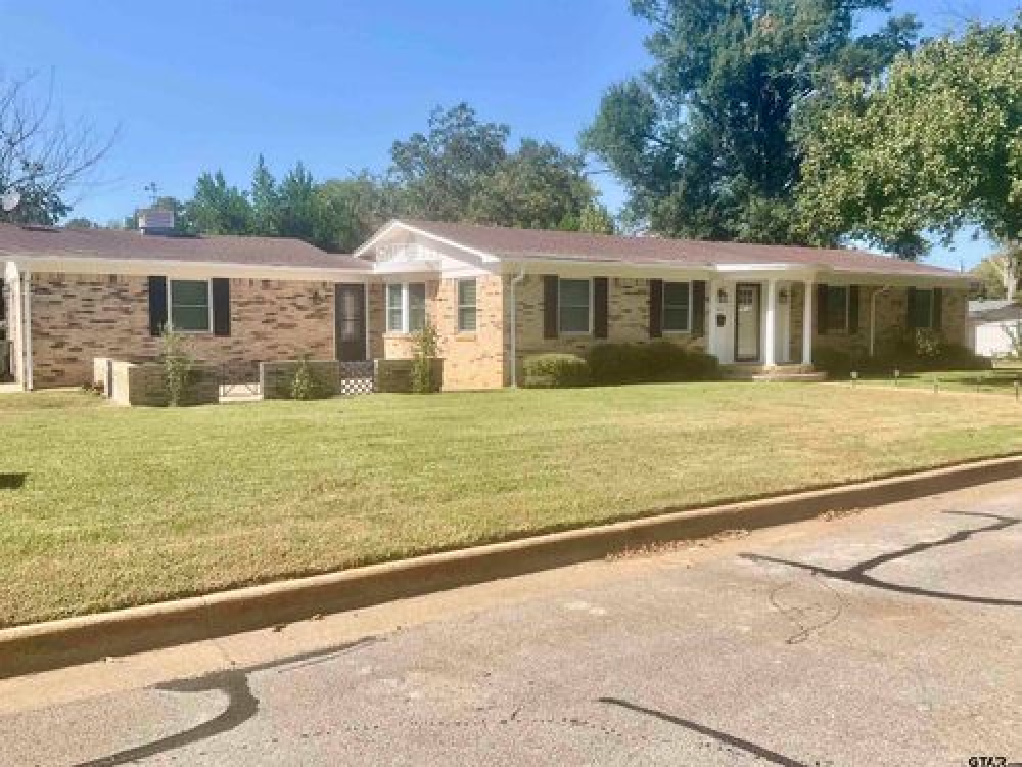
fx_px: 856
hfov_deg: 61.7
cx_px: 511
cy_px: 384
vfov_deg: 48.2
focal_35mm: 29
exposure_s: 1/1626
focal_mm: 3
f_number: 1.8
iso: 25
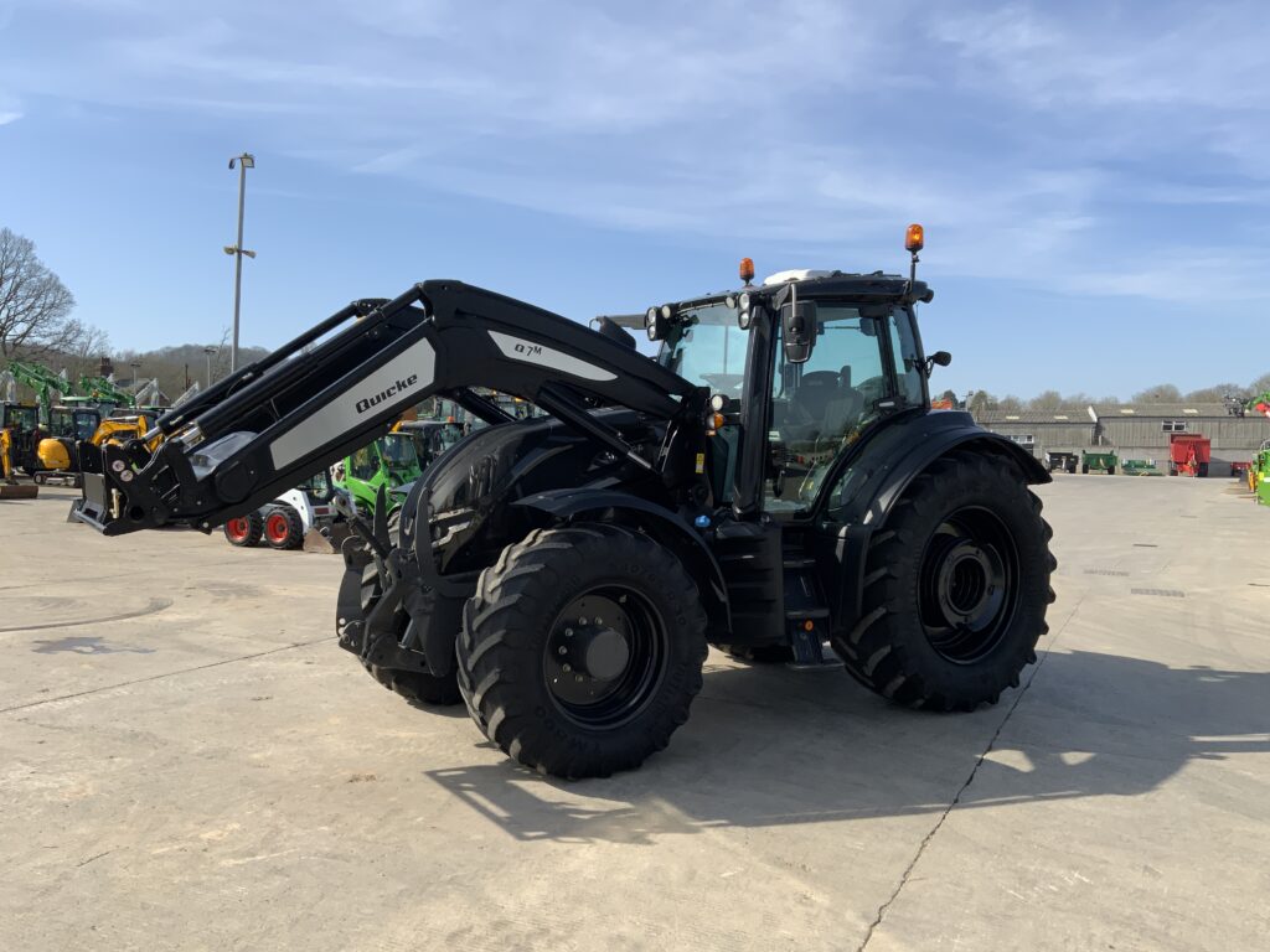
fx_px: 1064
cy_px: 476
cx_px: 635
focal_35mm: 29
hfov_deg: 61.7
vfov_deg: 48.2
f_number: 1.8
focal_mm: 3
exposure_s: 1/1675
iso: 16
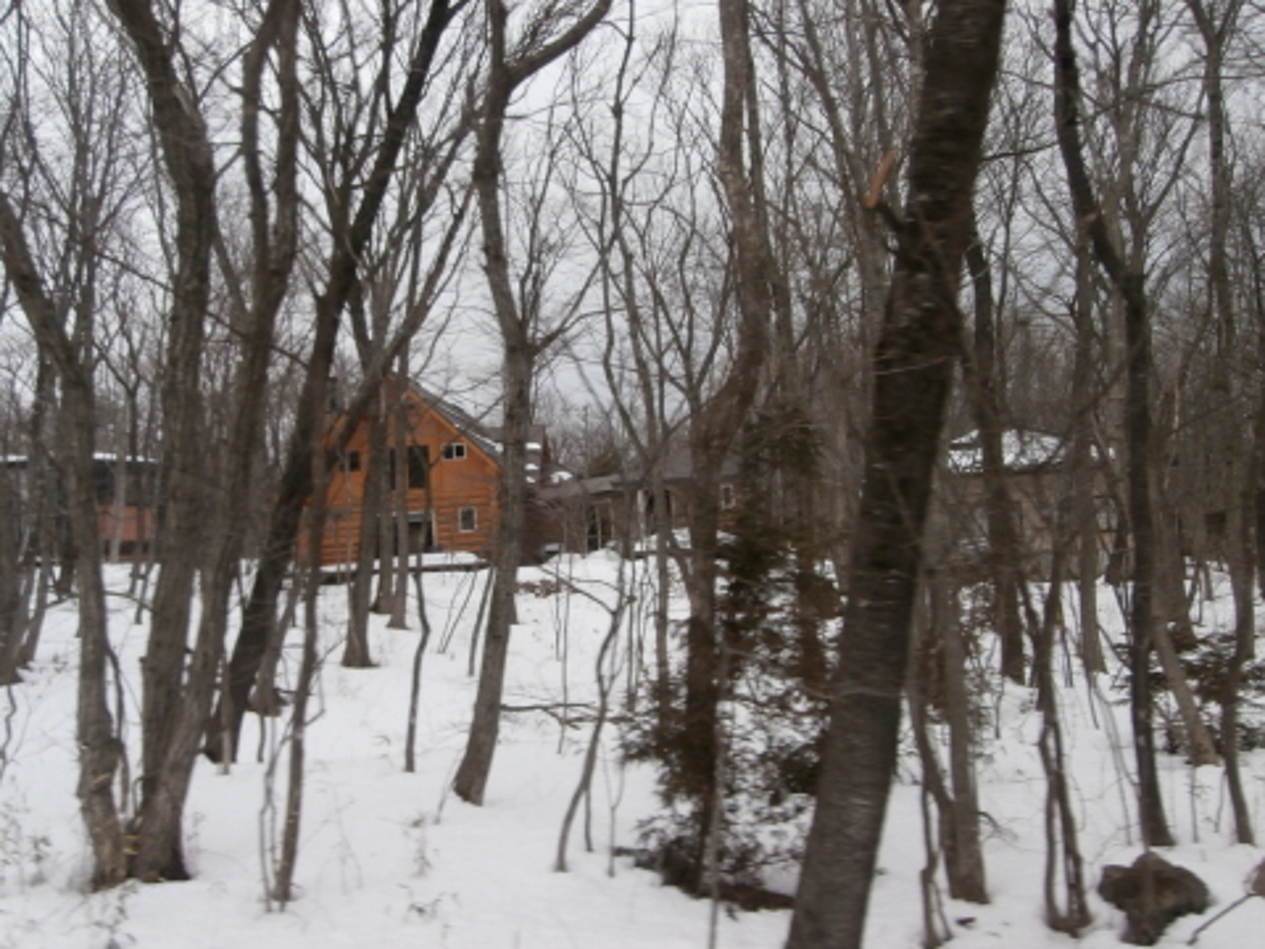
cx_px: 638
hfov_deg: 69.4
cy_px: 484
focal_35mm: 25
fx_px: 914
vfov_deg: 54.9
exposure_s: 1/640
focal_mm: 4.2
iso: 100
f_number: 3
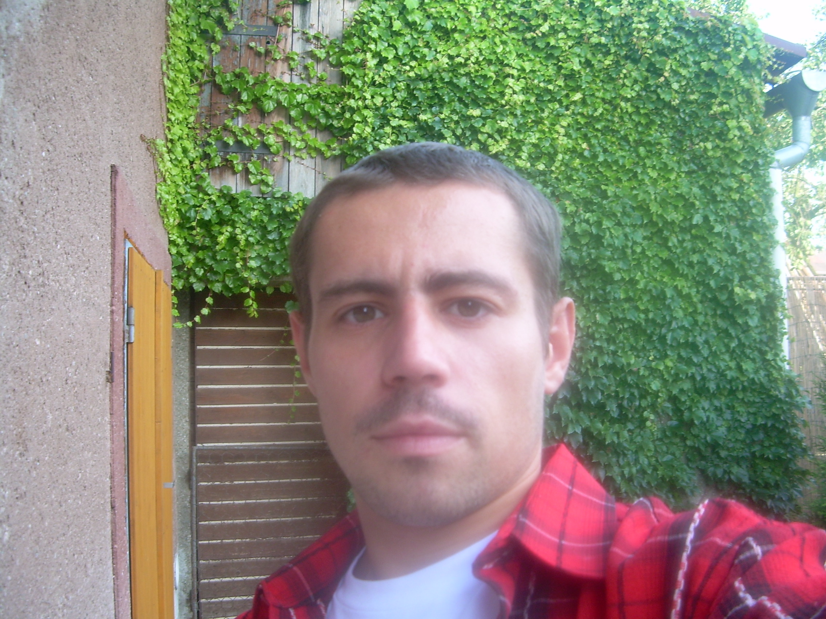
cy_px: 310
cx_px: 413
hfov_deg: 49.0
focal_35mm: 38
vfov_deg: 37.7
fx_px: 907
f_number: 2.8
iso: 50
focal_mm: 6.3
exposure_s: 1/71.3
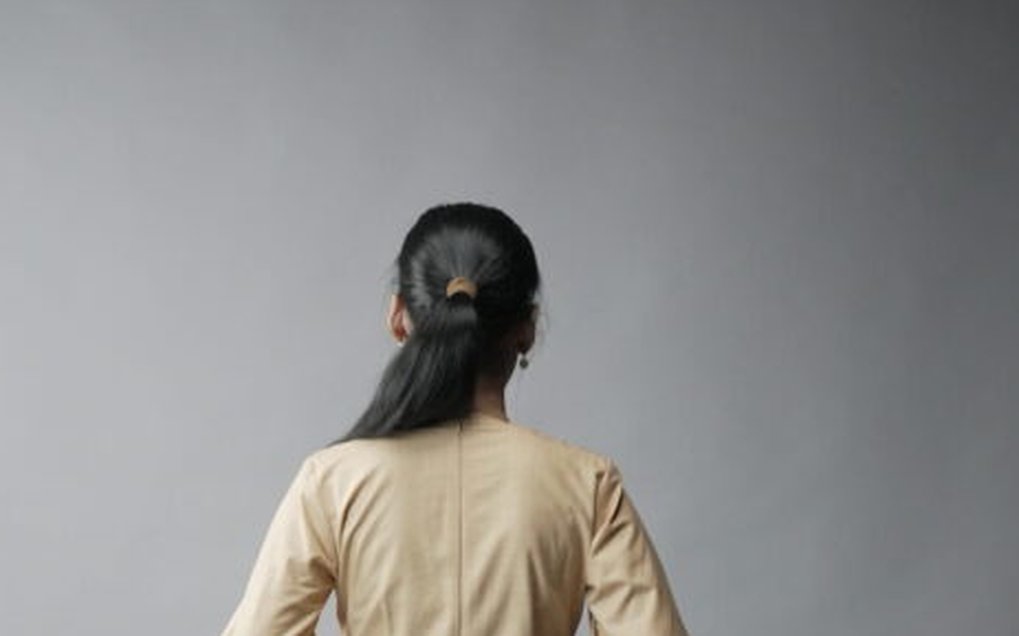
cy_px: 792
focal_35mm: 103
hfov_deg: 20.2
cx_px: 438
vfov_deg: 12.4
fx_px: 2859
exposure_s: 1/800
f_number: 2
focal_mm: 35
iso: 1600
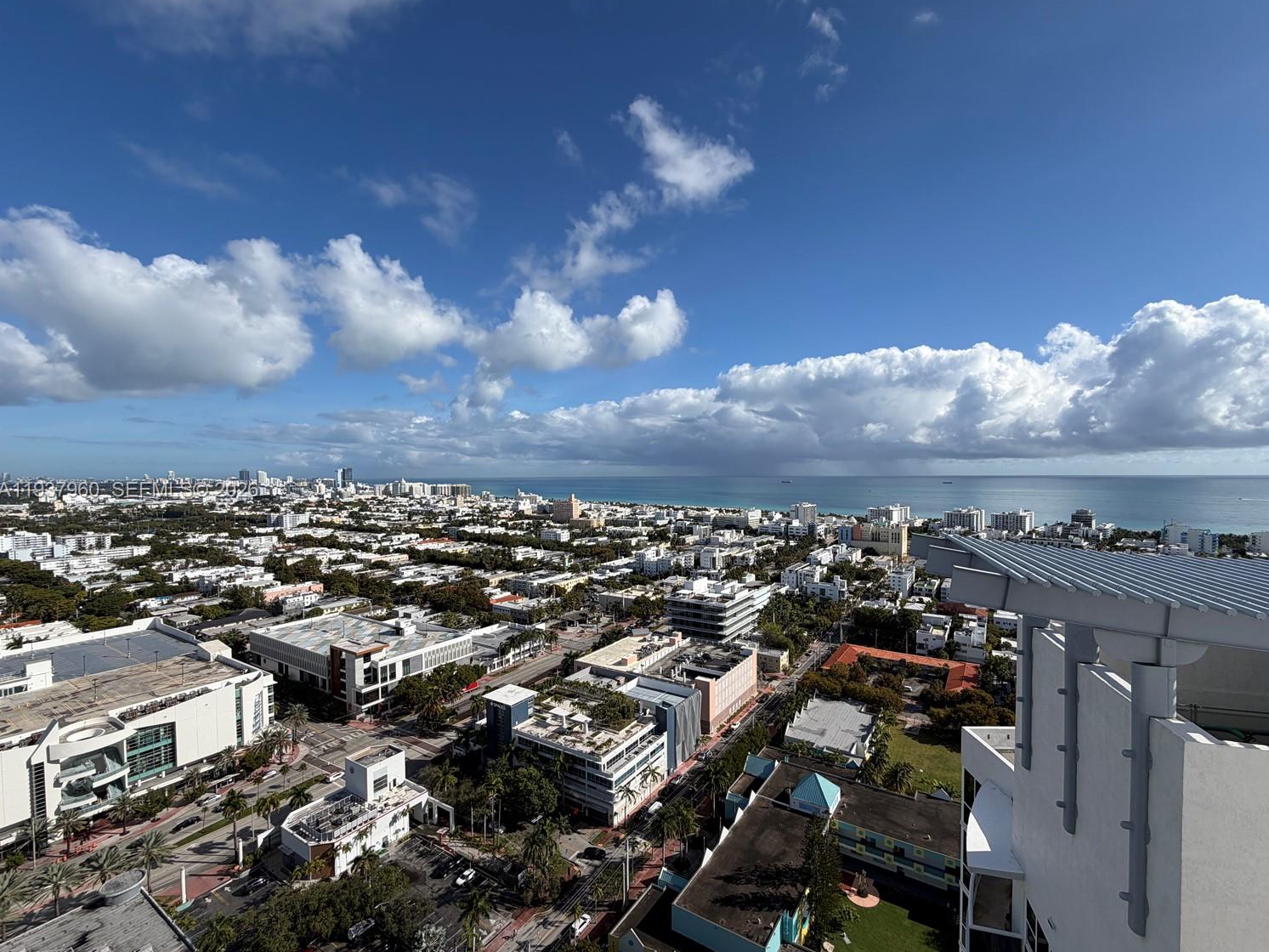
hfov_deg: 98.0
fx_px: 550
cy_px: 491
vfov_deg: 81.7
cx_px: 674
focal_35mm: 15
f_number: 2.2
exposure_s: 1/1339
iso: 20
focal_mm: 2.22
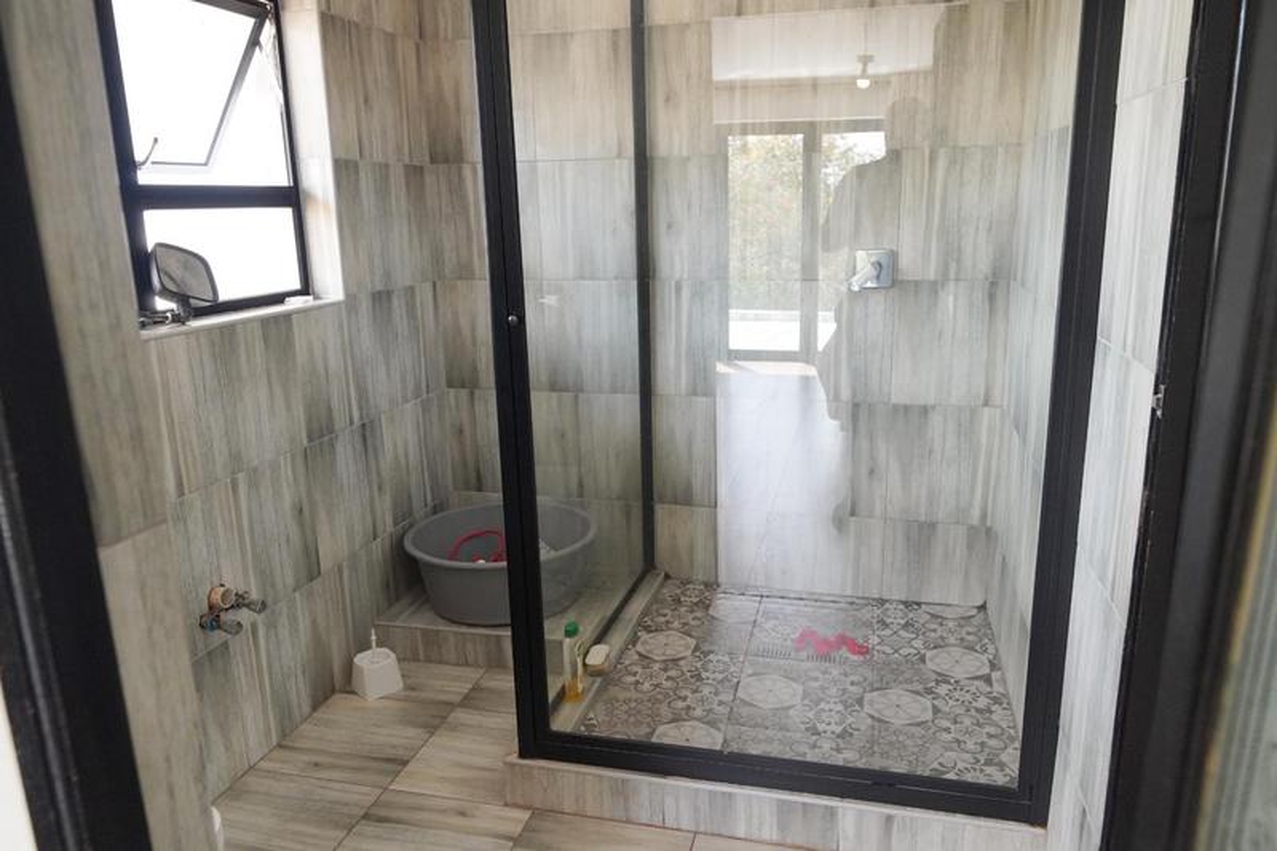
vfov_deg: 53.1
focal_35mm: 24
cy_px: 426
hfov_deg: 73.8
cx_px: 638
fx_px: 851
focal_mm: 16
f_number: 3.2
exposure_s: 1/160
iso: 1600
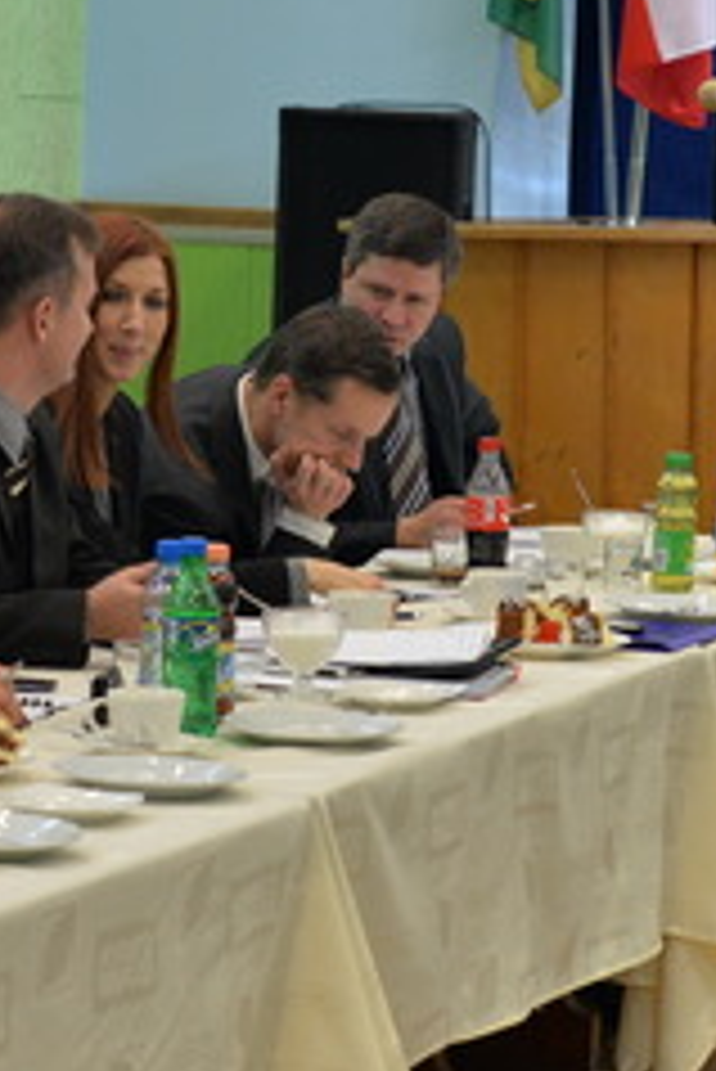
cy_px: 382
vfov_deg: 13.8
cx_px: 194
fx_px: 4438
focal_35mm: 149
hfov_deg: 9.2
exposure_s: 1/80
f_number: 5.6
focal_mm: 50
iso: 640
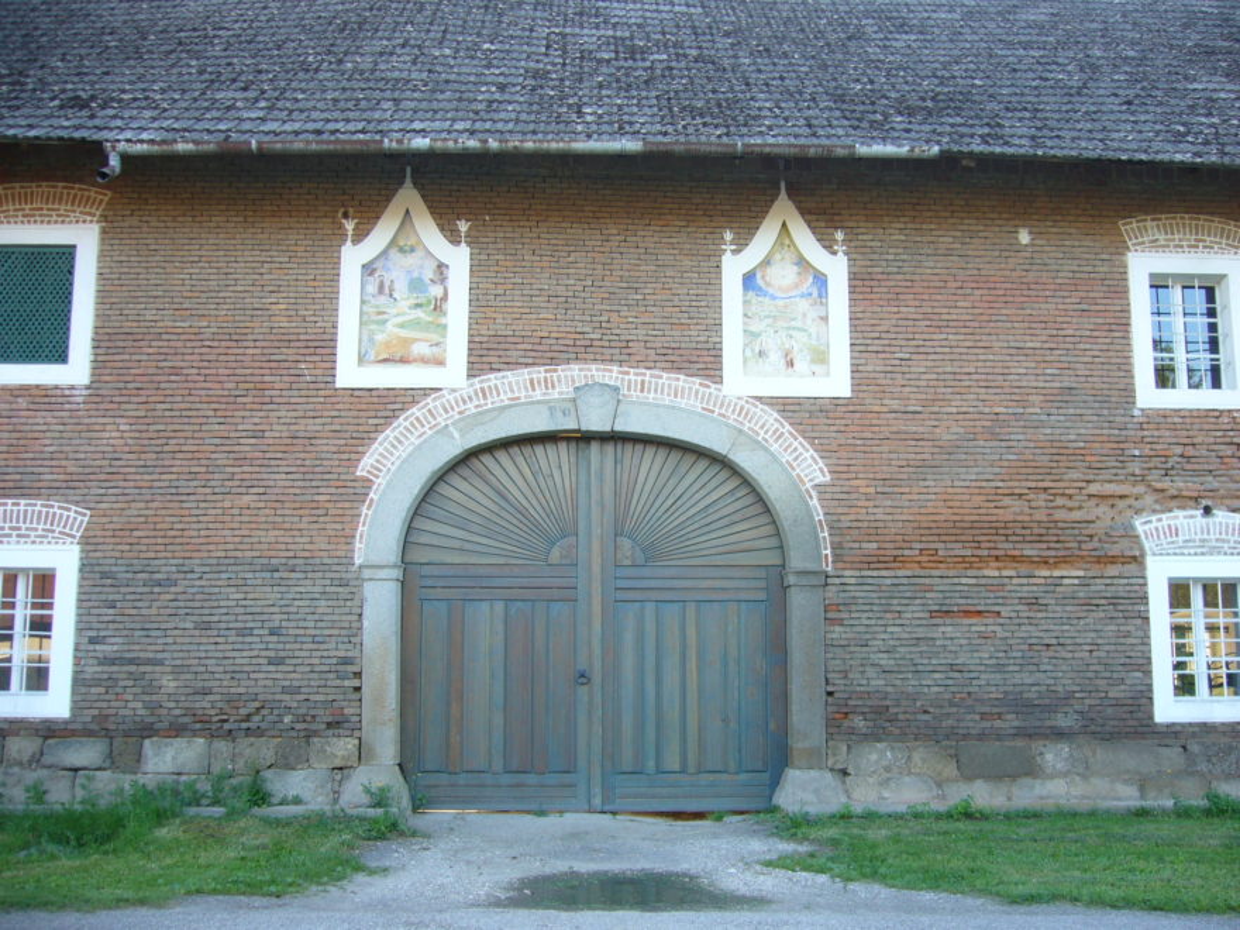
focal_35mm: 35
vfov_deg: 40.7
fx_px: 1254
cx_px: 620
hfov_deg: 52.6
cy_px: 465
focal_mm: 5.8
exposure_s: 1/60
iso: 80
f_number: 2.8
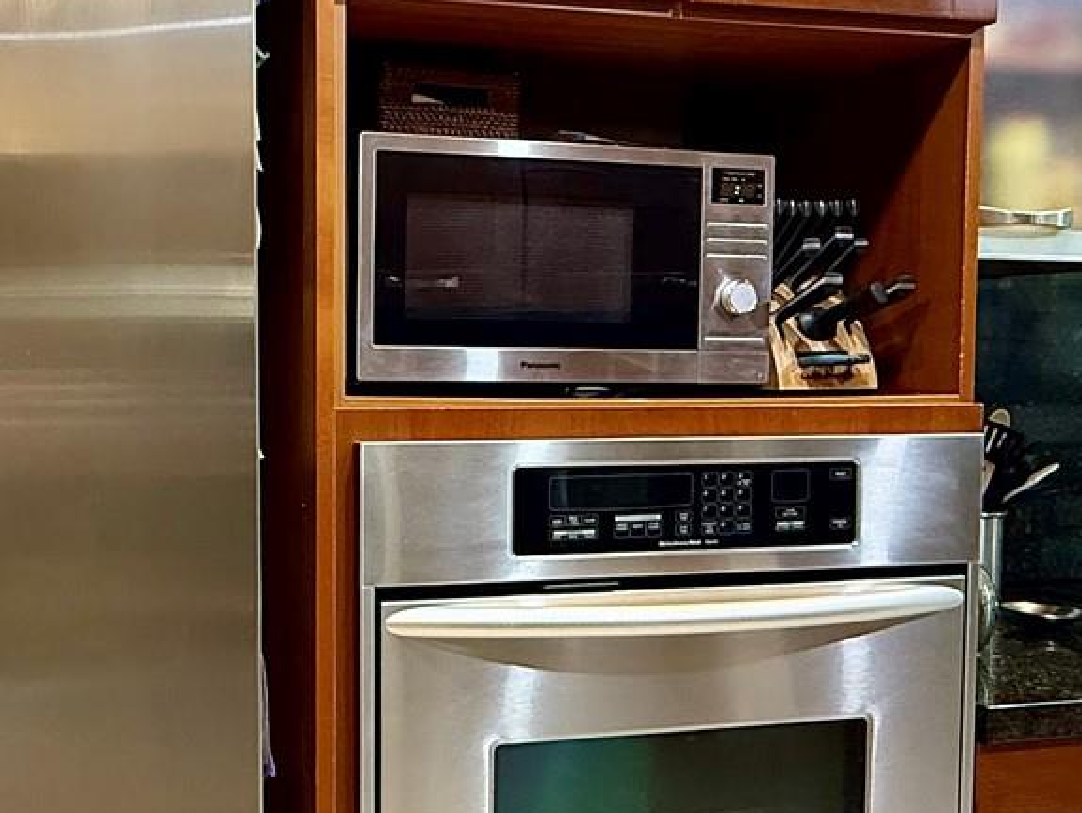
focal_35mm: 39
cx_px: 271
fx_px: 1220
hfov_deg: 46.2
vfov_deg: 36.8
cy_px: 430
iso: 640
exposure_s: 1/60
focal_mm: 2.22
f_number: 2.2
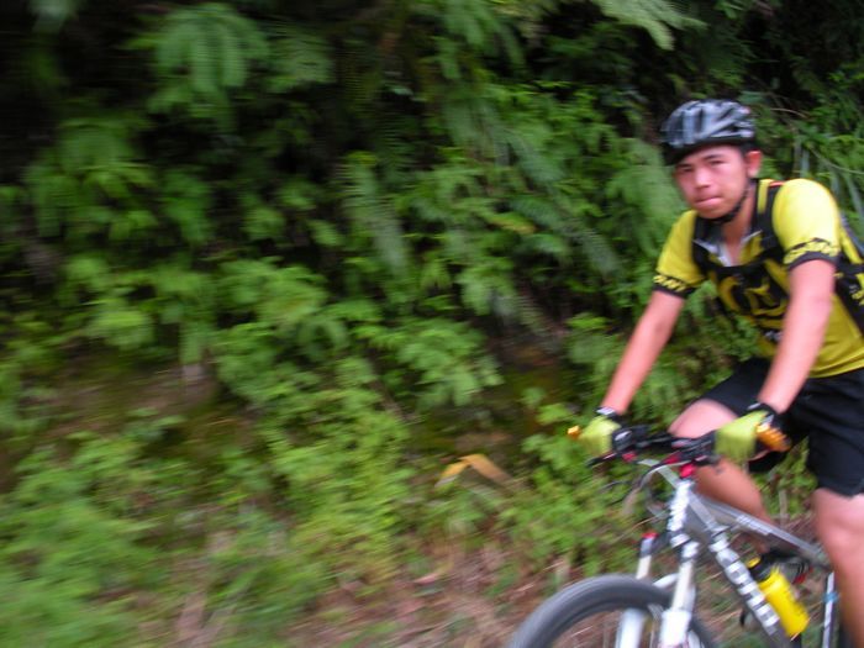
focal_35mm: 36
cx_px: 432
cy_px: 324
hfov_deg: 51.4
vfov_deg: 39.7
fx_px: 899
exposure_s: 1/73.7
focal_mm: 6.3
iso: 100
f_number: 3.5
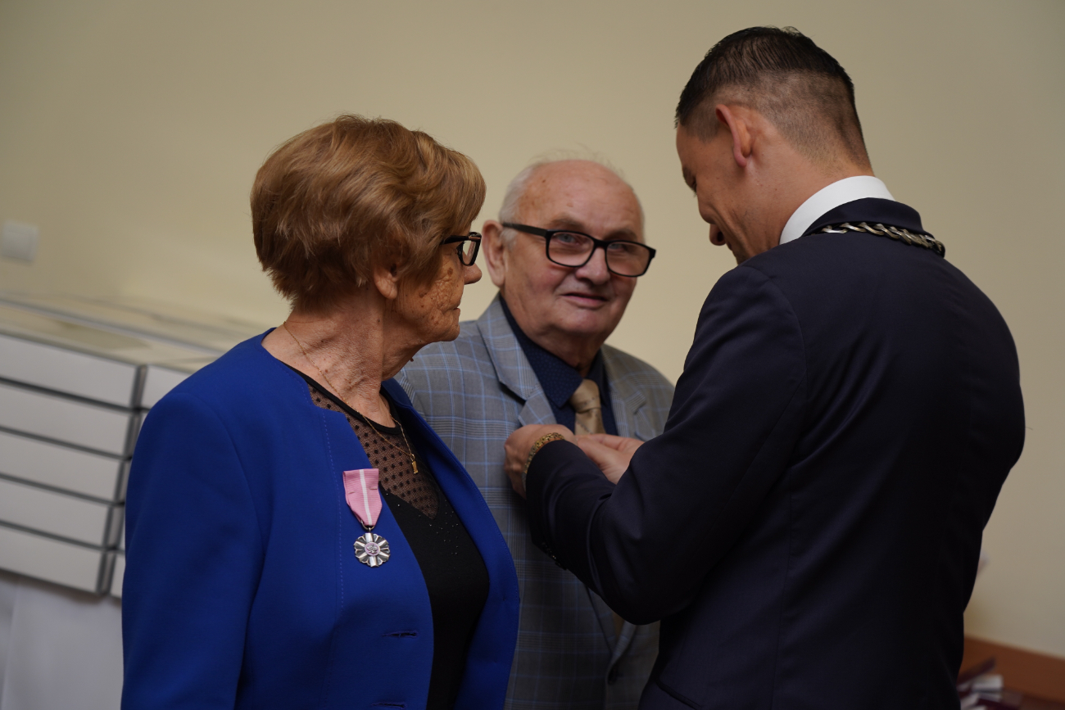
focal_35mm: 69
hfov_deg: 29.2
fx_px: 2041
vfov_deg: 19.7
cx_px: 532
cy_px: 355
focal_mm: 69
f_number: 4
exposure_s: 1/100
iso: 250
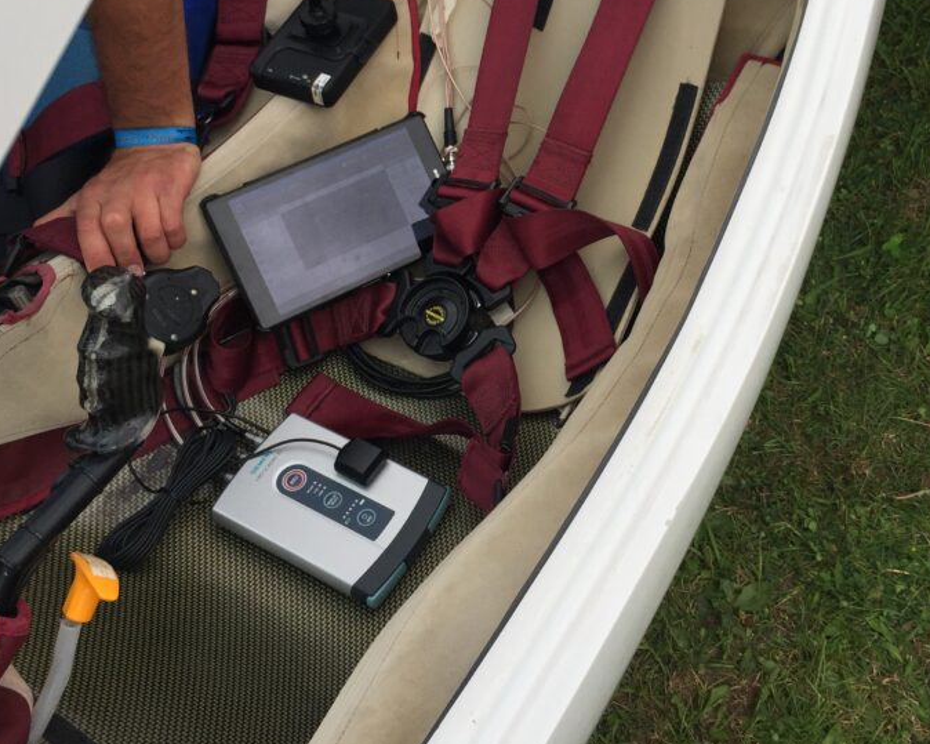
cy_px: 222
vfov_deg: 34.4
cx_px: 545
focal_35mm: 43
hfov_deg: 42.7
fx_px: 1183
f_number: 2.2
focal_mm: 4.15
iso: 32
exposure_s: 1/1130
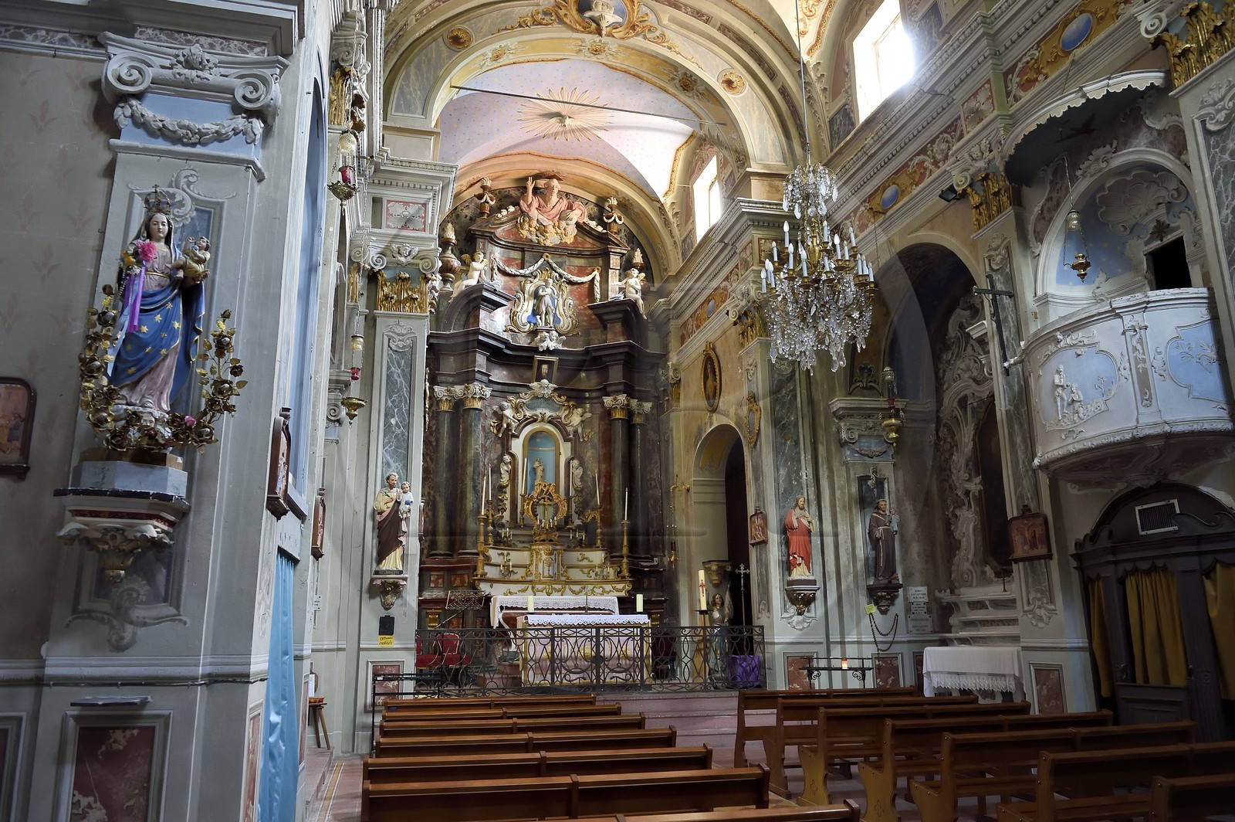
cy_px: 411
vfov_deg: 47.9
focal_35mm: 27
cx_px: 618
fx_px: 925
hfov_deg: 67.4
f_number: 5
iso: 3200
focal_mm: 27
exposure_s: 1/50
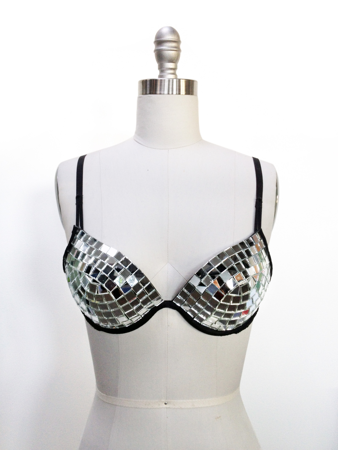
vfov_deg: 52.6
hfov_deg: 40.7
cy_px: 225
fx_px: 456
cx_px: 169
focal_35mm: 35
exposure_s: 1/20
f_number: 2.4
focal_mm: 4.28
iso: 80
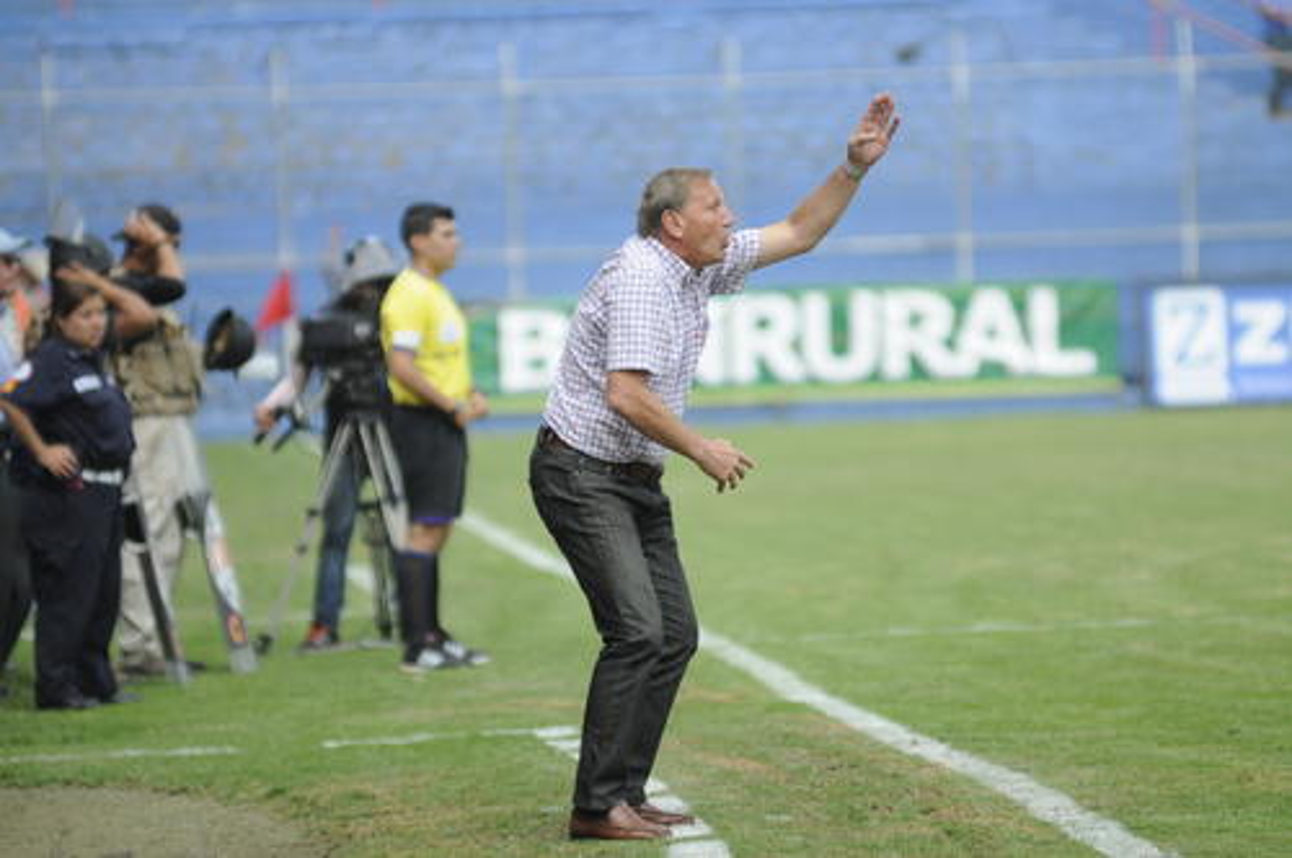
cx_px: 646
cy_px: 429
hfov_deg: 6.9
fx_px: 10753
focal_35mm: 300
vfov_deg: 4.6
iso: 320
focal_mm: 200
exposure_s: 1/2000
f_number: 2.8
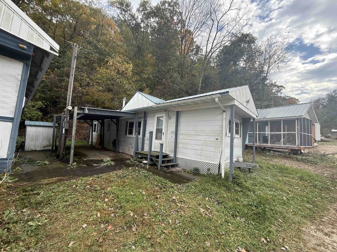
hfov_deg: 102.1
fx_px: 136
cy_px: 126
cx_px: 168
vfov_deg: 85.7
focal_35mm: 14
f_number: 2.2
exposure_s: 1/301
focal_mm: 2.22
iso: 50
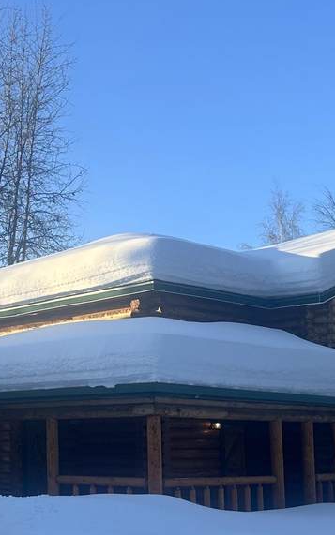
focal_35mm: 57
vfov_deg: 34.9
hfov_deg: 22.0
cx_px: 8
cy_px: 400
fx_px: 832
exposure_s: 1/1304
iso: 80
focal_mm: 6.86
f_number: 1.78
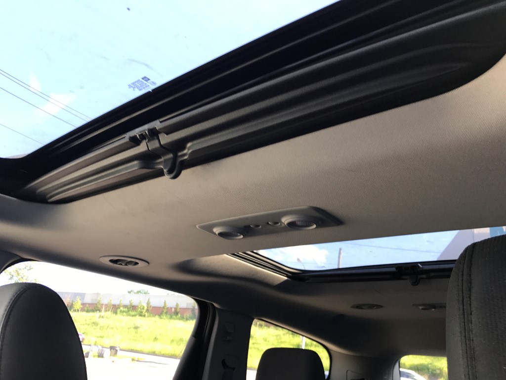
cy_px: 190
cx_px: 253
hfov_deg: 63.4
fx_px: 409
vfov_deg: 49.7
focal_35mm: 28
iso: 32
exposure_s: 1/45
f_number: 1.8
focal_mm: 3.99
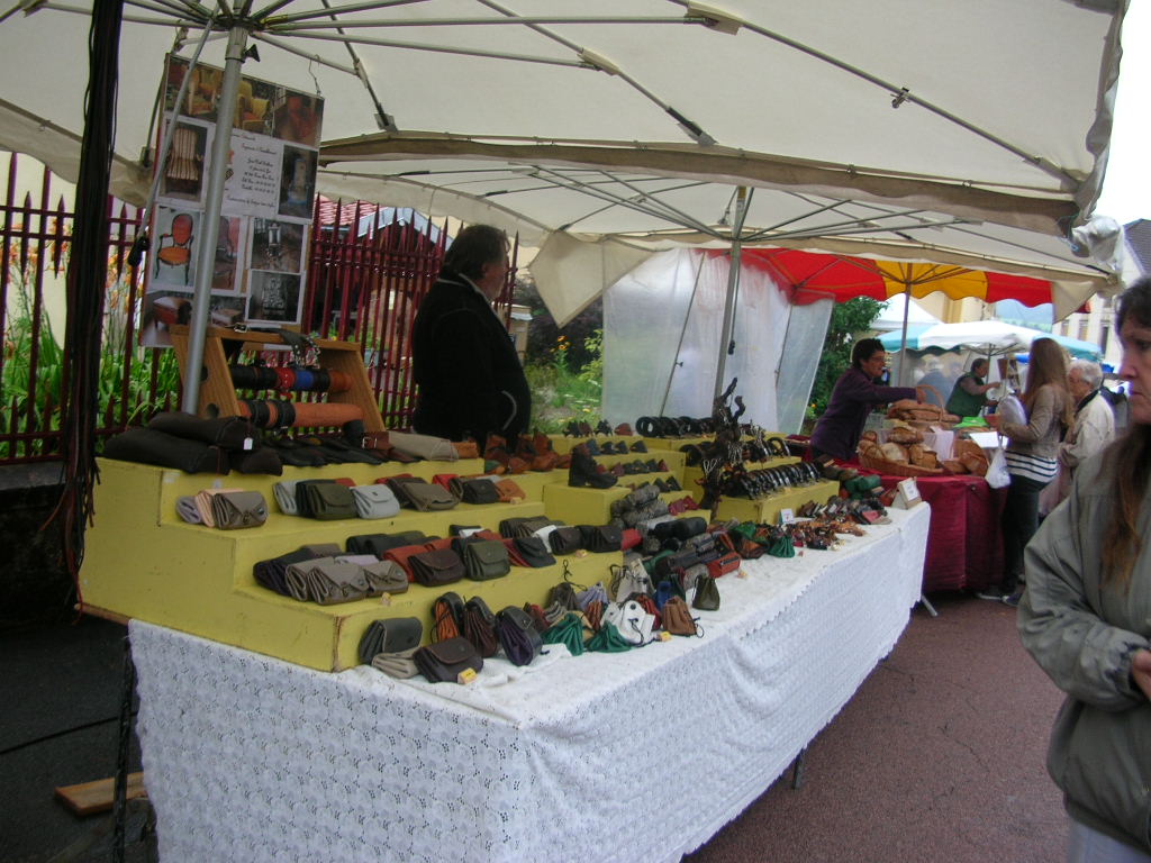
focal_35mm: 35
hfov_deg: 52.6
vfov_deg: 40.7
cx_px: 576
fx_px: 1164
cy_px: 432
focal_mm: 5.8
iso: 50
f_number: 2.8
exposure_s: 1/59.2
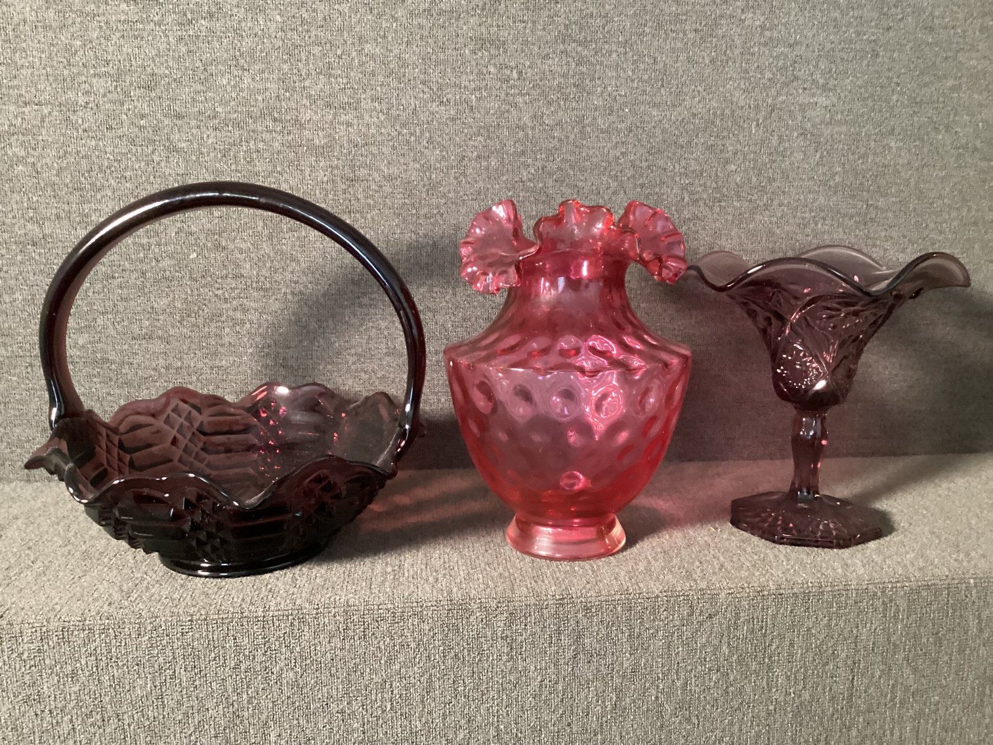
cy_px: 372
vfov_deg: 45.4
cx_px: 496
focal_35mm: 31
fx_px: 889
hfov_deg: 58.3
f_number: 2.4
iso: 640
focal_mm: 3.3
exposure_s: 1/30
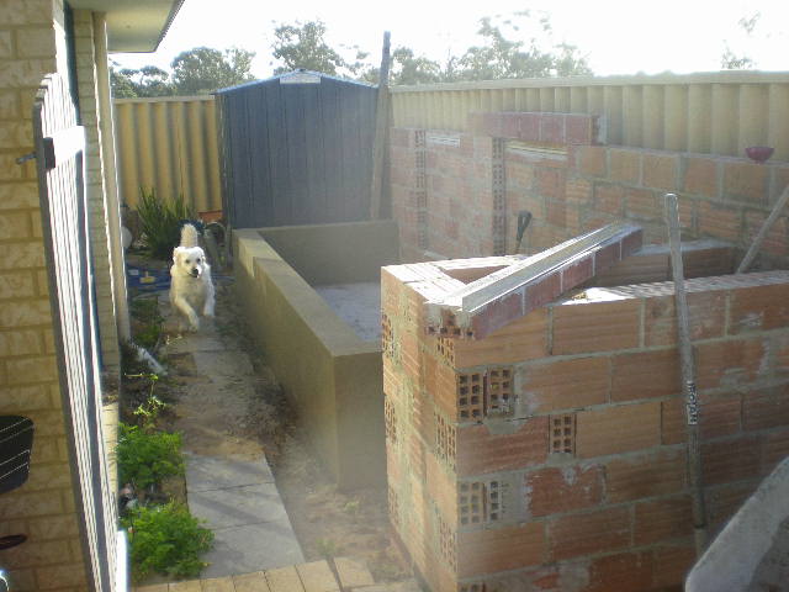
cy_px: 296
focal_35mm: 38
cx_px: 394
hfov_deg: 49.0
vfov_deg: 37.7
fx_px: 866
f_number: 3.1
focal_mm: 6.3
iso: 77
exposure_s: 1/297
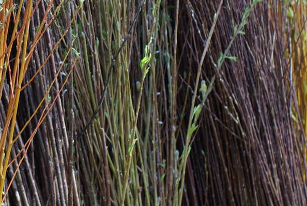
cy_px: -18
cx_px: -85
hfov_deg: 10.0
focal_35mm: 202
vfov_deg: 6.8
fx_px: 1725
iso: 100
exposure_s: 1/180
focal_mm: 50
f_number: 3.5
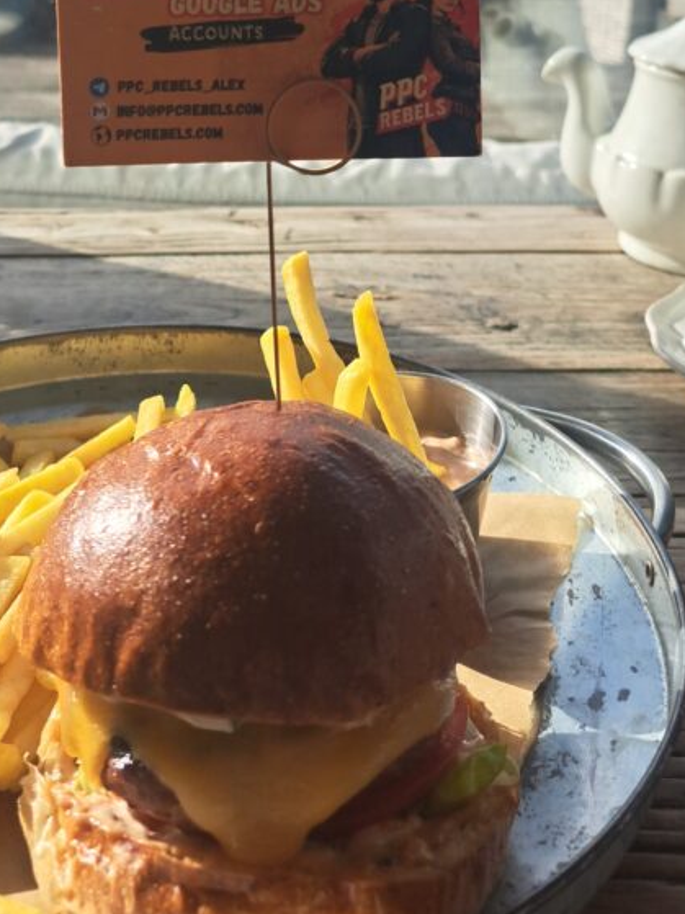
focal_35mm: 44
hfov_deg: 32.8
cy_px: 142
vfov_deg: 40.6
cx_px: 283
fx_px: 1161
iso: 50
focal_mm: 5.23
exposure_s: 1/1178
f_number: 1.8
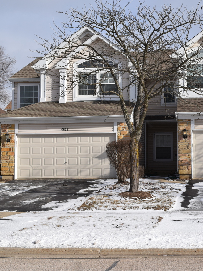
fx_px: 459
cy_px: 135
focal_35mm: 59
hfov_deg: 24.0
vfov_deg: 32.8
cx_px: 197
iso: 200
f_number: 10
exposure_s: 1/400
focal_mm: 27
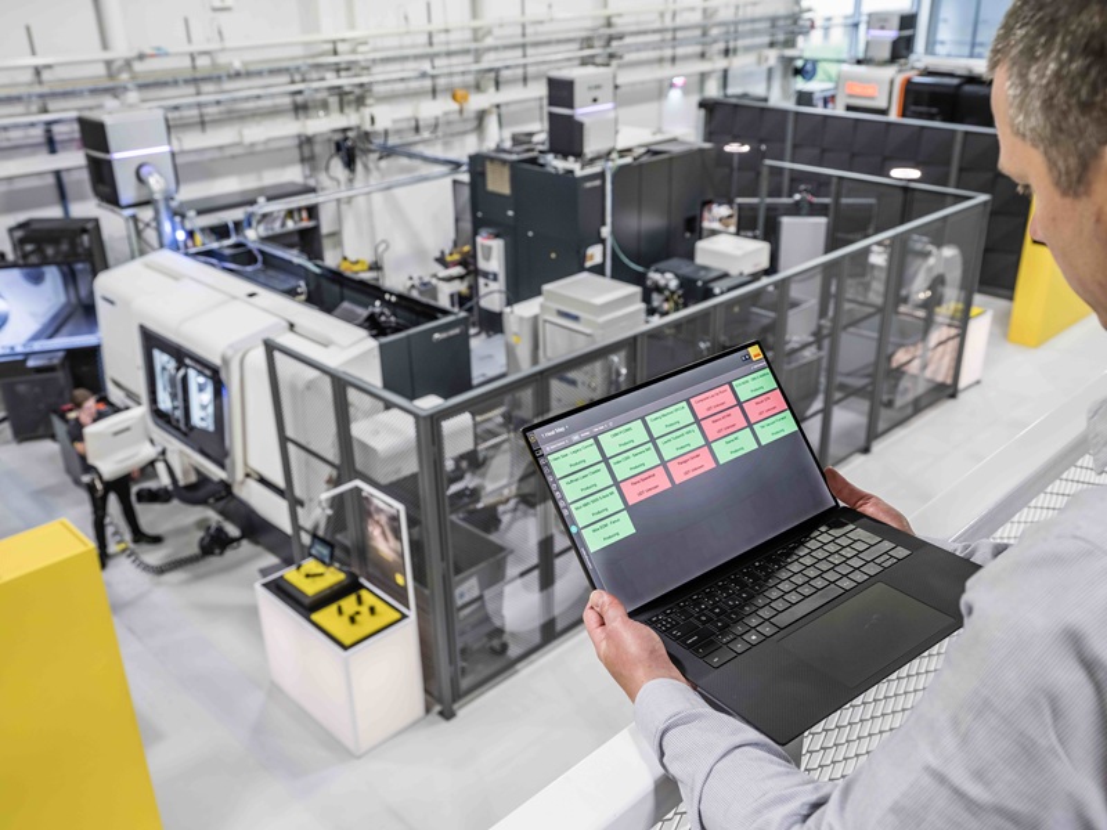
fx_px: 959
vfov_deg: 46.8
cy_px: 415
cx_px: 554
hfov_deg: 60.0
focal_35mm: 30
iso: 320
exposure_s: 1/13
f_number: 7.1
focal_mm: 38.2
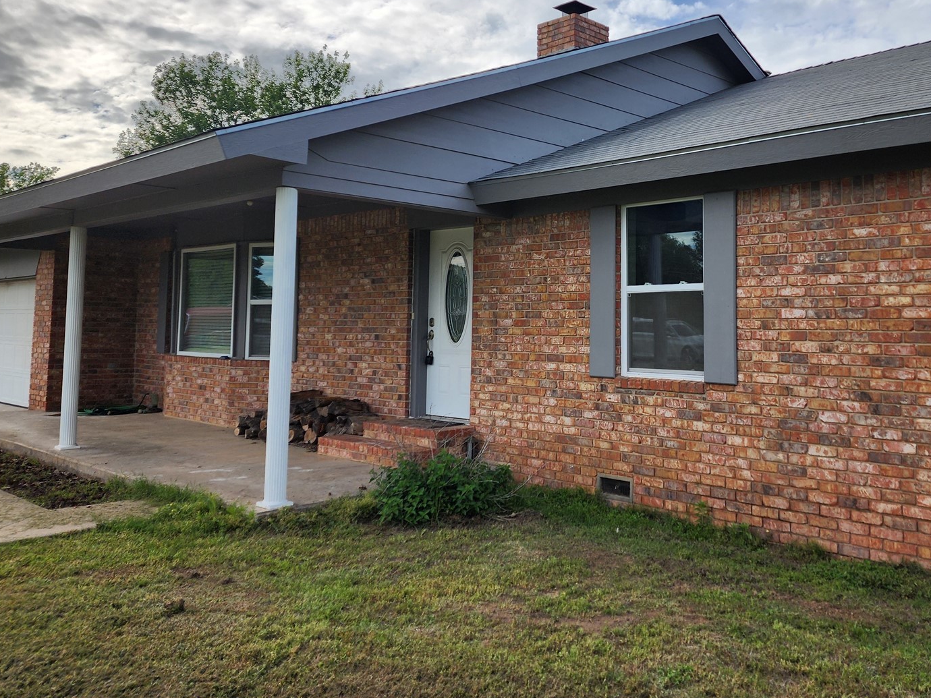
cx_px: 584
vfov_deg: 43.8
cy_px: 264
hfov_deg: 56.1
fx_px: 861
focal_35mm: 32
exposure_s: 1/976
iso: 12
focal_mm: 6.4
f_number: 1.8
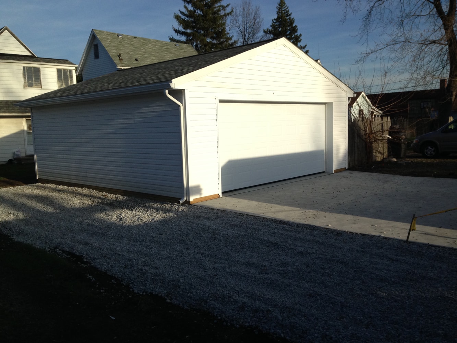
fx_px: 436
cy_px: 172
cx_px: 228
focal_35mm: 33
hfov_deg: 55.3
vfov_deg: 43.0
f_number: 2.4
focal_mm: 4.12
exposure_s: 1/2358
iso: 100
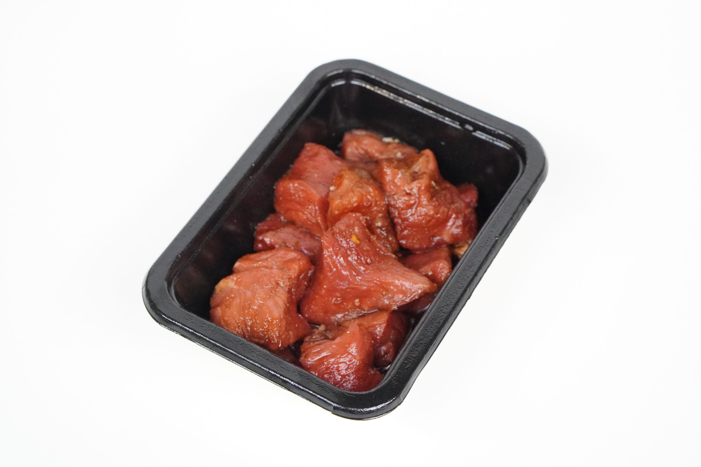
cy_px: 234
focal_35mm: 75
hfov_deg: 27.0
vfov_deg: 18.2
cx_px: 350
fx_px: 1460
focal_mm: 50
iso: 8000
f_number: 5.6
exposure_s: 1/200
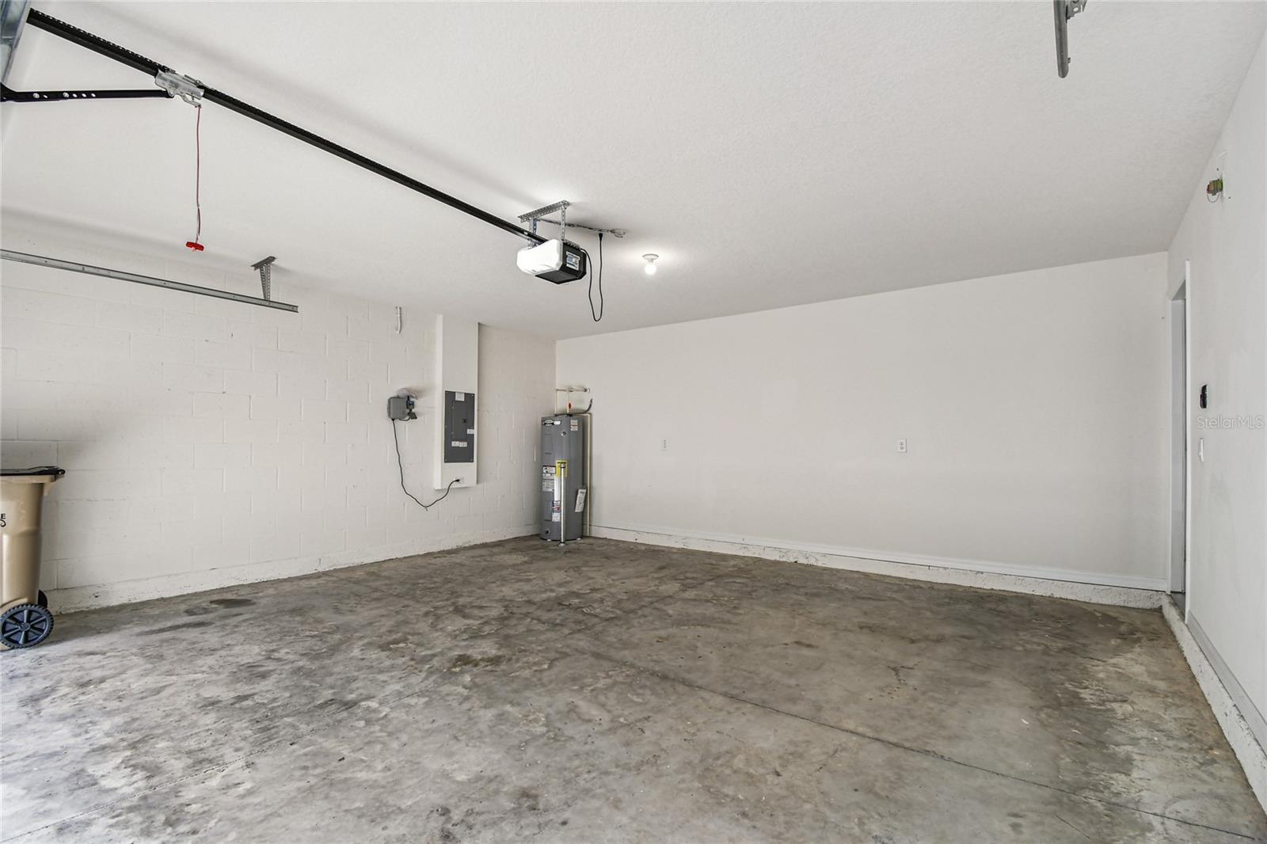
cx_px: 634
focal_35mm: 15
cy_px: 422
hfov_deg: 100.4
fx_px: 528
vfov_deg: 77.3
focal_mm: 10
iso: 100
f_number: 7.1
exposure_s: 1/40
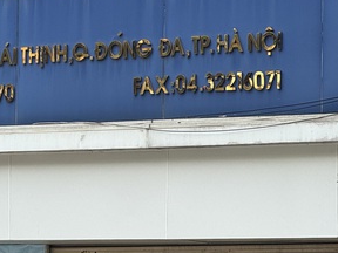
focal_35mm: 325
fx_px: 3173
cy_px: 124
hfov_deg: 6.1
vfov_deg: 4.6
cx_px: 81
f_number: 2.8
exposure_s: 1/281
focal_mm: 15.66
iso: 50
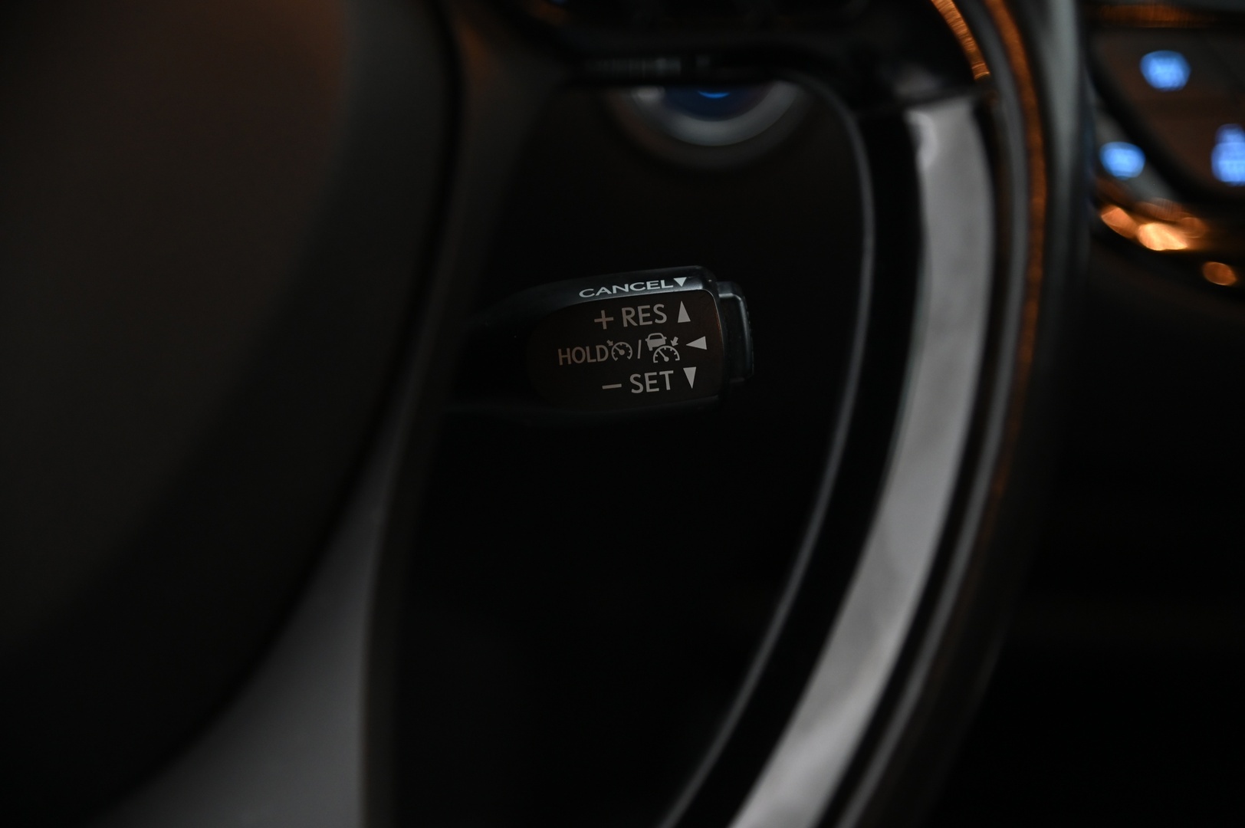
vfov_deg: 19.4
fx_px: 2419
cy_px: 414
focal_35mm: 70
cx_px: 622
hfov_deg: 28.9
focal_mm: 70
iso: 2000
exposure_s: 1/15
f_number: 4
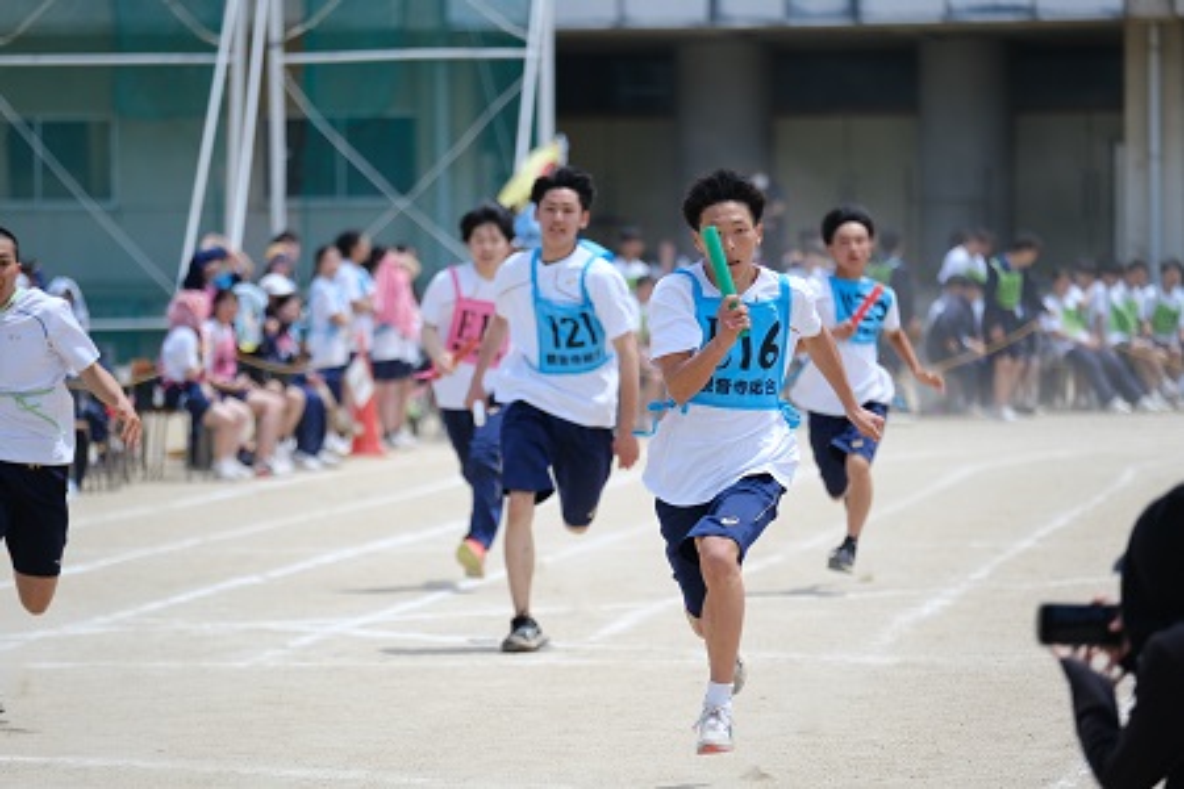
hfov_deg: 9.8
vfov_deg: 6.5
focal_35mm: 210
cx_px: 592
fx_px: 6906
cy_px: 394
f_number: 2.8
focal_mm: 140
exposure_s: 1/2000
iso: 160
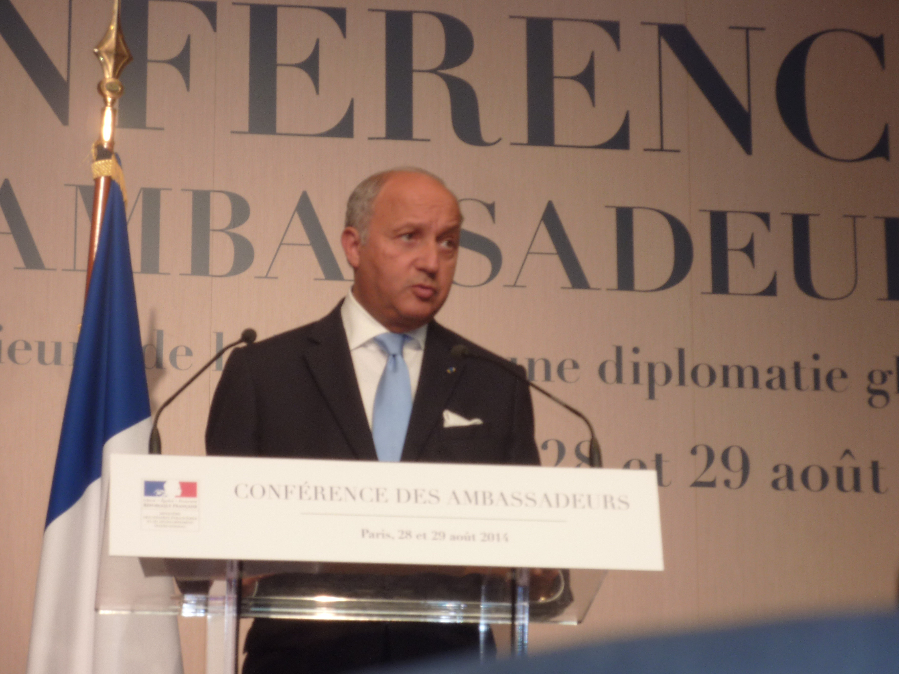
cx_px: 450
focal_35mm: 119
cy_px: 337
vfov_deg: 12.5
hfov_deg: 16.6
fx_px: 3091
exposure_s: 1/13
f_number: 4.4
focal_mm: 19.5
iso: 100
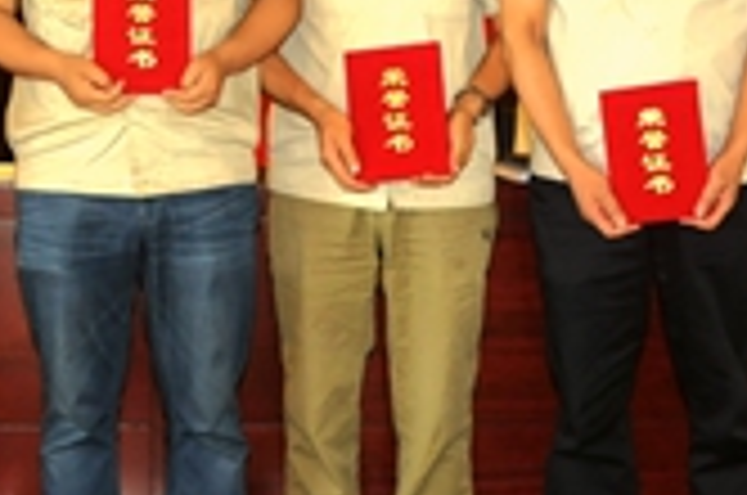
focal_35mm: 119
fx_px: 2464
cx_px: 99
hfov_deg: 17.0
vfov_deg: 11.4
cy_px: 97
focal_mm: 24
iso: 800
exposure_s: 1/100
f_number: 4
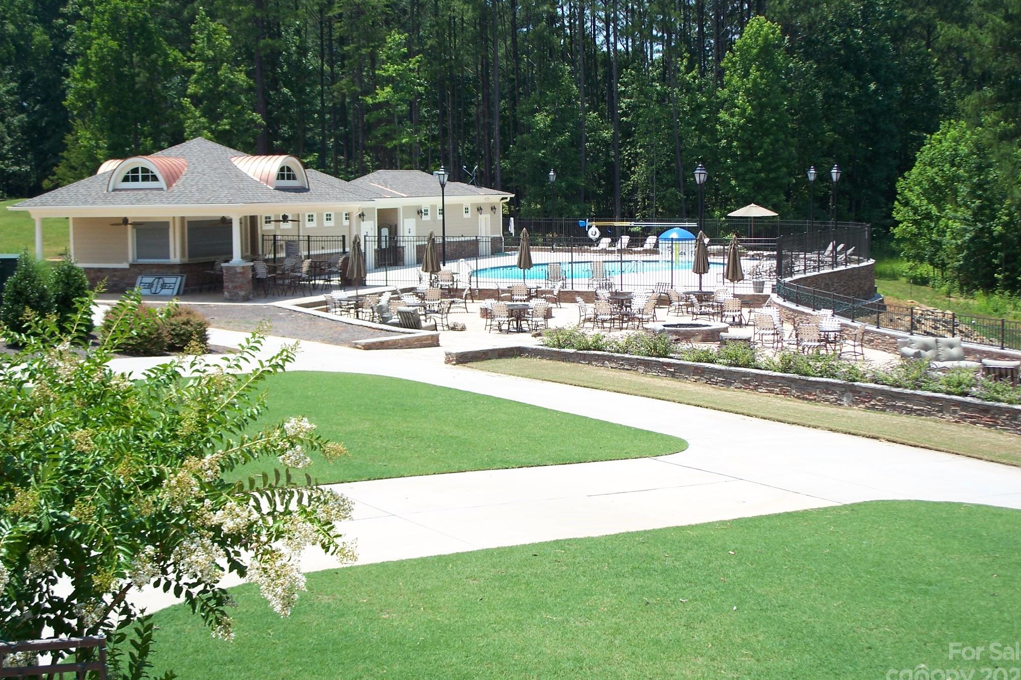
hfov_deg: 36.9
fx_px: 1531
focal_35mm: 54
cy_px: 312
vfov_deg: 25.0
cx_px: 517
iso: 64
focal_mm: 10.7
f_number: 3.2
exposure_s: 1/500
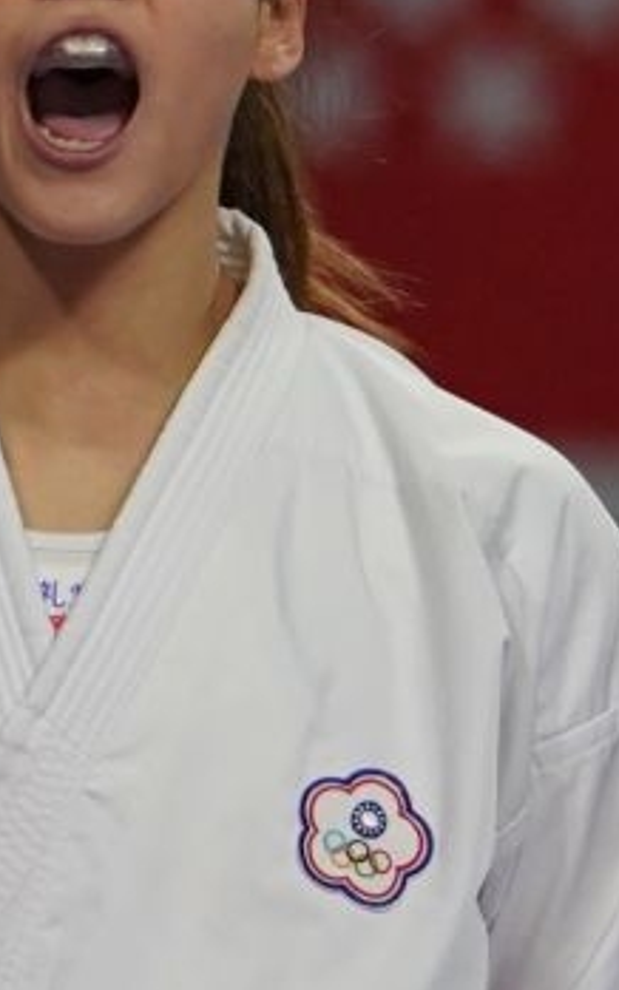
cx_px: 102
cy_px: 482
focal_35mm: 1576
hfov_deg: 0.8
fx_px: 42556
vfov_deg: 1.3
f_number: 2.8
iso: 1000
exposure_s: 1/1000
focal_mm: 200
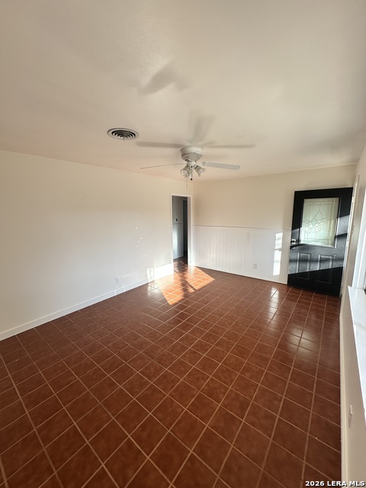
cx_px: 183
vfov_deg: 102.1
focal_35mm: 14
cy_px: 244
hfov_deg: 85.7
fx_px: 197
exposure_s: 1/147
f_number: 2.2
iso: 40
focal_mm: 2.22
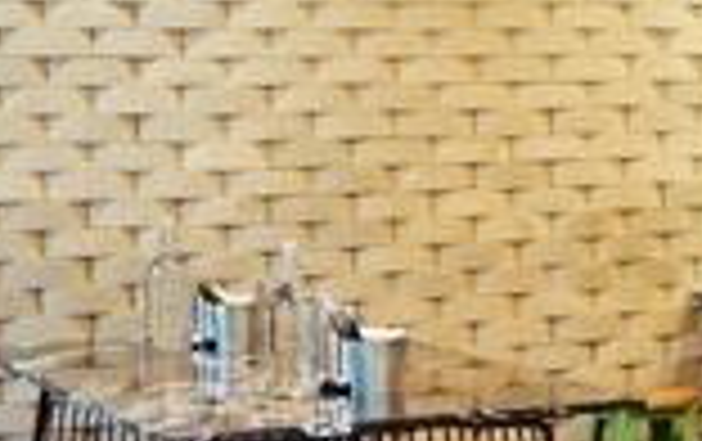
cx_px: 1629
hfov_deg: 11.9
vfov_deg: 9.0
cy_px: 74
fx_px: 2797
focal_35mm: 146
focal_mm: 28
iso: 2000
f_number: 3.5
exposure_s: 1/60
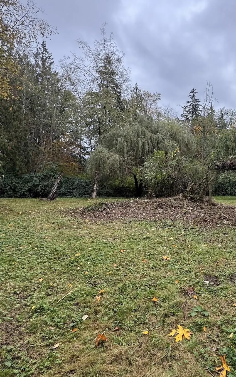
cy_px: 182
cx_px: 191
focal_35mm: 21
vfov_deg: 82.3
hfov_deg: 53.3
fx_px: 216
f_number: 2.2
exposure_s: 1/270
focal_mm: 2.22
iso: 40
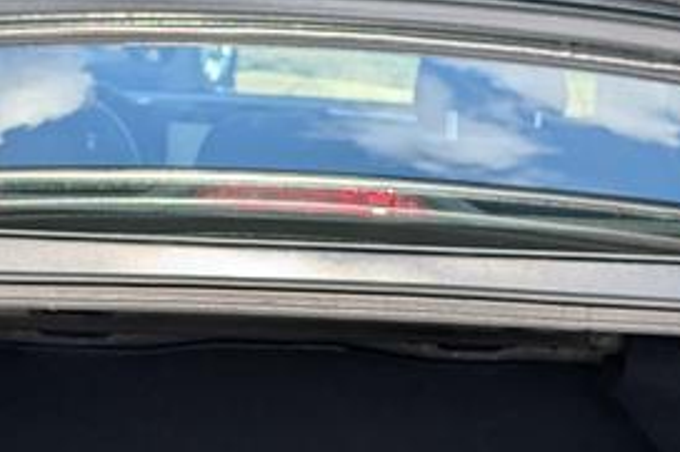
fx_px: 2265
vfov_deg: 11.4
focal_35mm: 120
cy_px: 377
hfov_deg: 17.1
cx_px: 318
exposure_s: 1/714
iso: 20
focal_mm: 6.9
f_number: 1.68
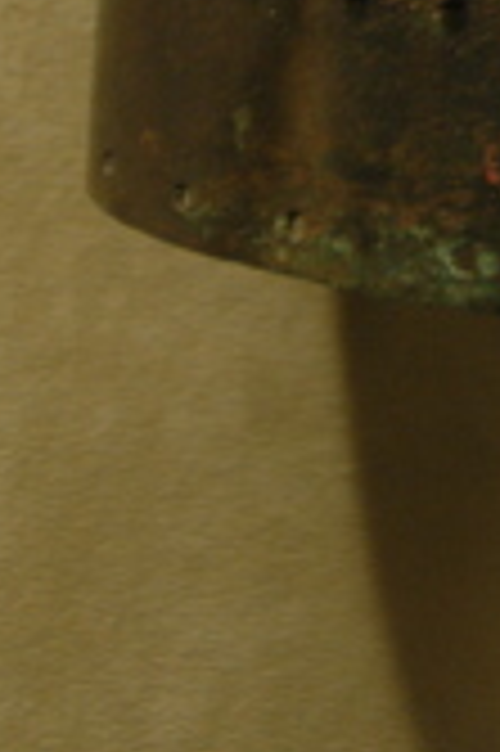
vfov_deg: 8.3
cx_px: 757
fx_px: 4947
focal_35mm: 237
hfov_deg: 5.7
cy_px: -637
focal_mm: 40
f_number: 4.5
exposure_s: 1/10
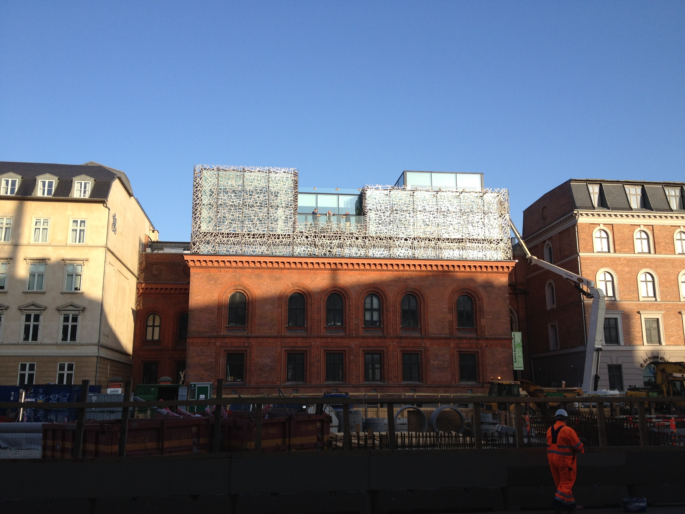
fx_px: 693
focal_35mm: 35
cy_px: 257
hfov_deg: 52.6
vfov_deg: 40.7
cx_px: 342
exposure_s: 1/789
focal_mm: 4.28
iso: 64
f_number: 2.4
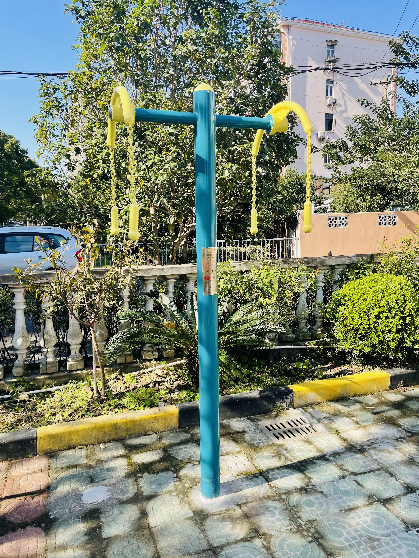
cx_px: 210
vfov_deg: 67.3
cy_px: 279
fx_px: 420
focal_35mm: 26
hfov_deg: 53.1
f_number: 1.6
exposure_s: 1/1135
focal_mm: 4.2
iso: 32
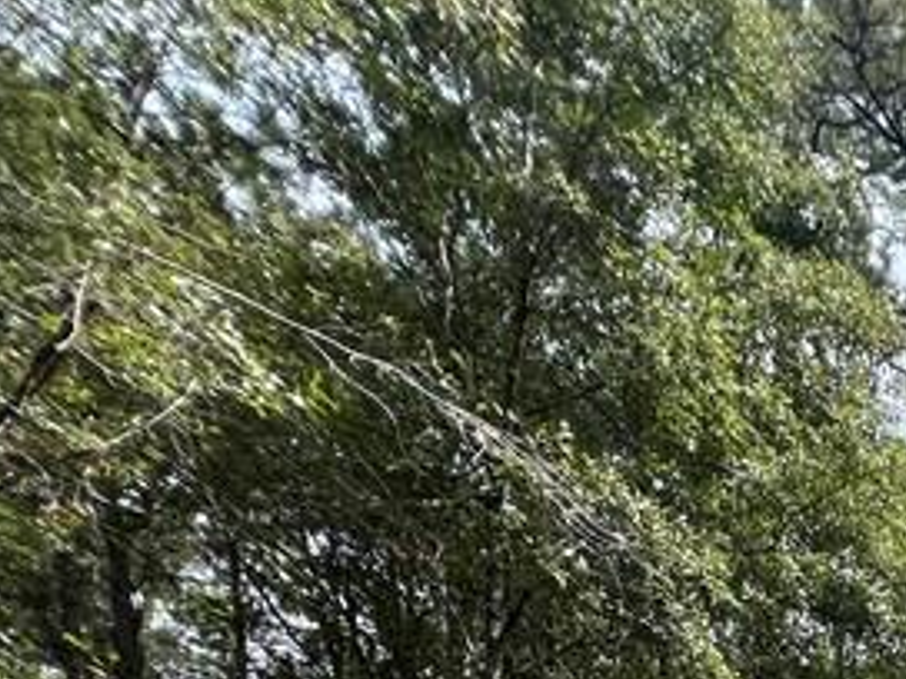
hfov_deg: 26.4
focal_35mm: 49
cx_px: 1402
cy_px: 1218
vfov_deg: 20.7
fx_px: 1282
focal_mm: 1.57
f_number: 1.8
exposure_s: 1/567
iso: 32
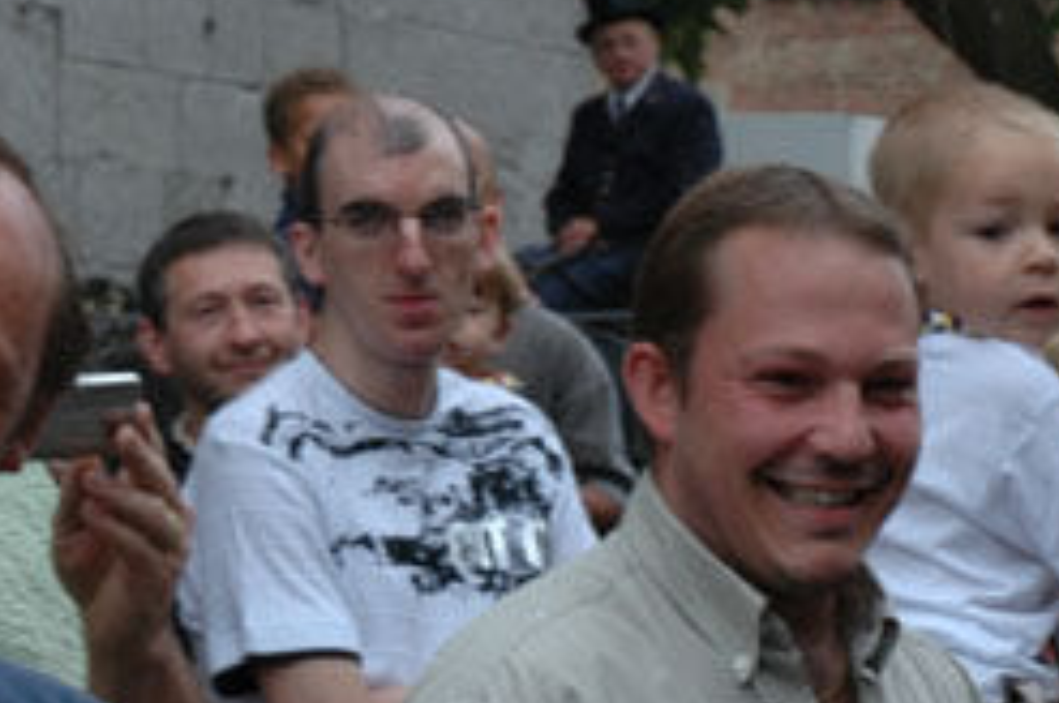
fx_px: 6287
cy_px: 660
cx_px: 746
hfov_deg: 9.6
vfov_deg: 6.4
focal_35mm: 214
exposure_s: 1/125
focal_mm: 44
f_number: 6.3
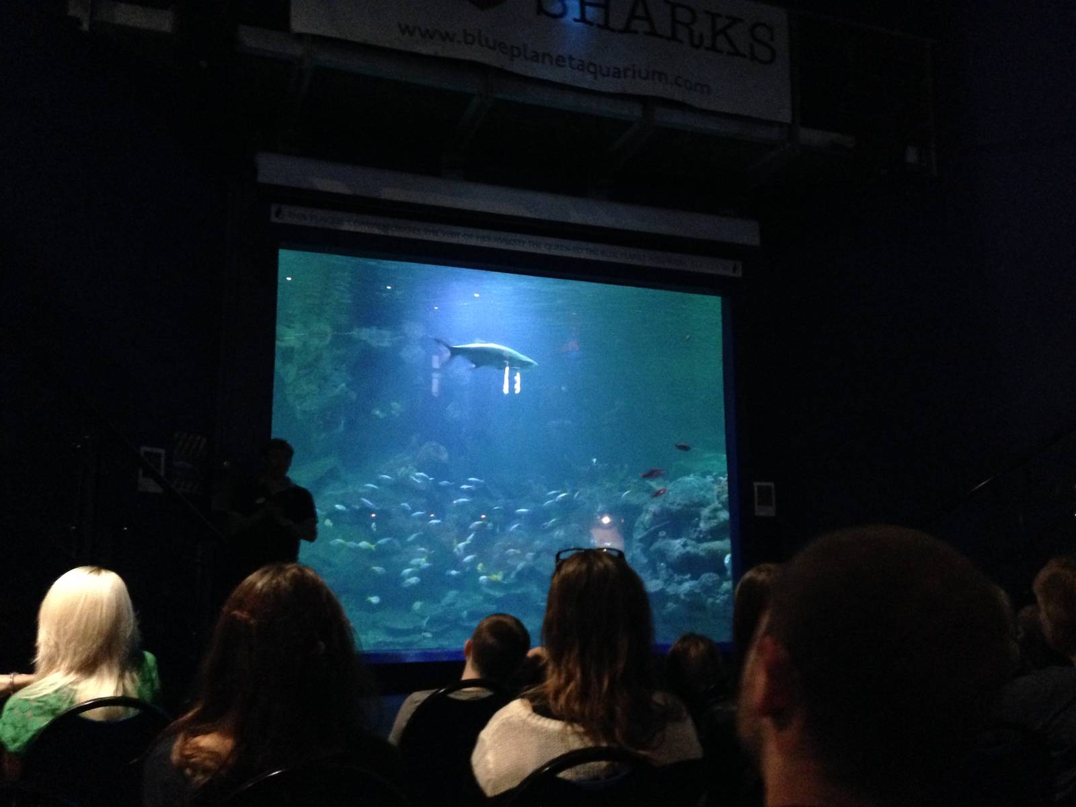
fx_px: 1026
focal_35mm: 33
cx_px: 538
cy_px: 404
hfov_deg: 55.4
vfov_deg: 42.9
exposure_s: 1/15
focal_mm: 4.12
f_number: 2.4
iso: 500
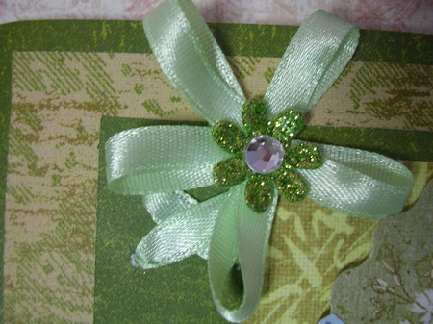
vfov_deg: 40.7
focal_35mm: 35
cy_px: 162
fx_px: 438
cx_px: 216
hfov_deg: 52.7
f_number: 2.8
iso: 50
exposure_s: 1/38.2
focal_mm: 5.8
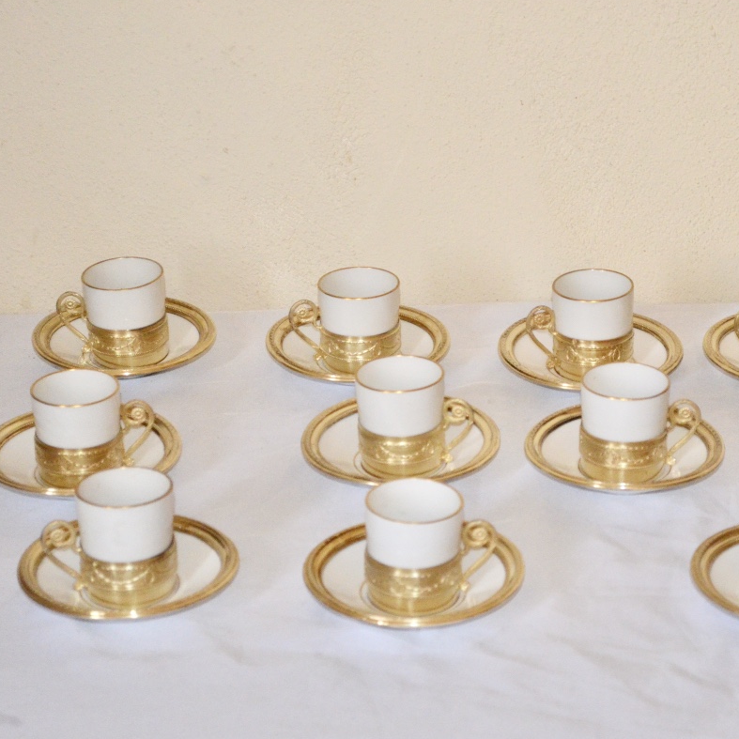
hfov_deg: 16.3
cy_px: 369
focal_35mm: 107
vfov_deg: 16.3
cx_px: 451
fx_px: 2576
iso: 2500
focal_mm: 55
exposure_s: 1/60
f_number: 5.6
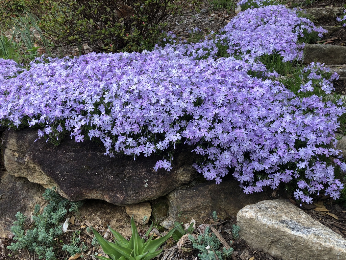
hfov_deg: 63.4
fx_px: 280
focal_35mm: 28
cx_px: 173
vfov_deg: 49.7
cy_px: 130
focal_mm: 3.99
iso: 32
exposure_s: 1/120
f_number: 1.8
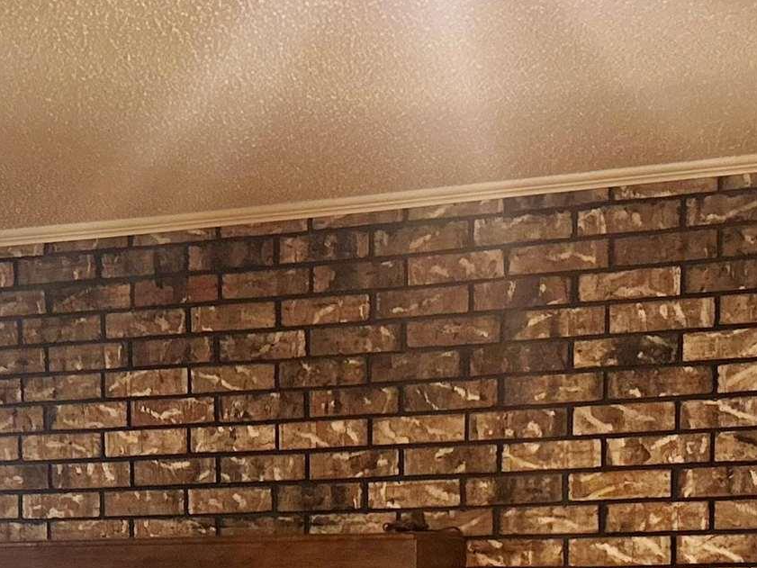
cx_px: 258
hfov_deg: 20.6
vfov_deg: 14.9
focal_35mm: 95
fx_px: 2078
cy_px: 732
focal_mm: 5.7
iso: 200
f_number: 1.5
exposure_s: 1/60
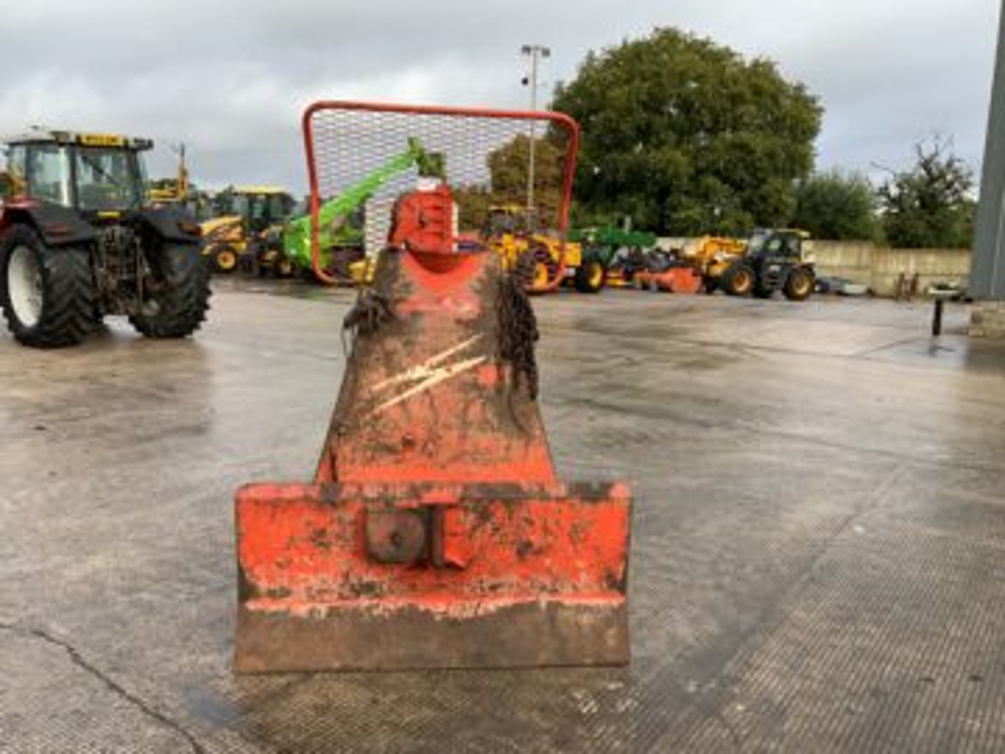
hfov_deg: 61.7
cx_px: 502
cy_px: 377
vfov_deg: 48.2
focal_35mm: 29
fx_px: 842
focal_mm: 3
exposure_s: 1/375
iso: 16
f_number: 1.8
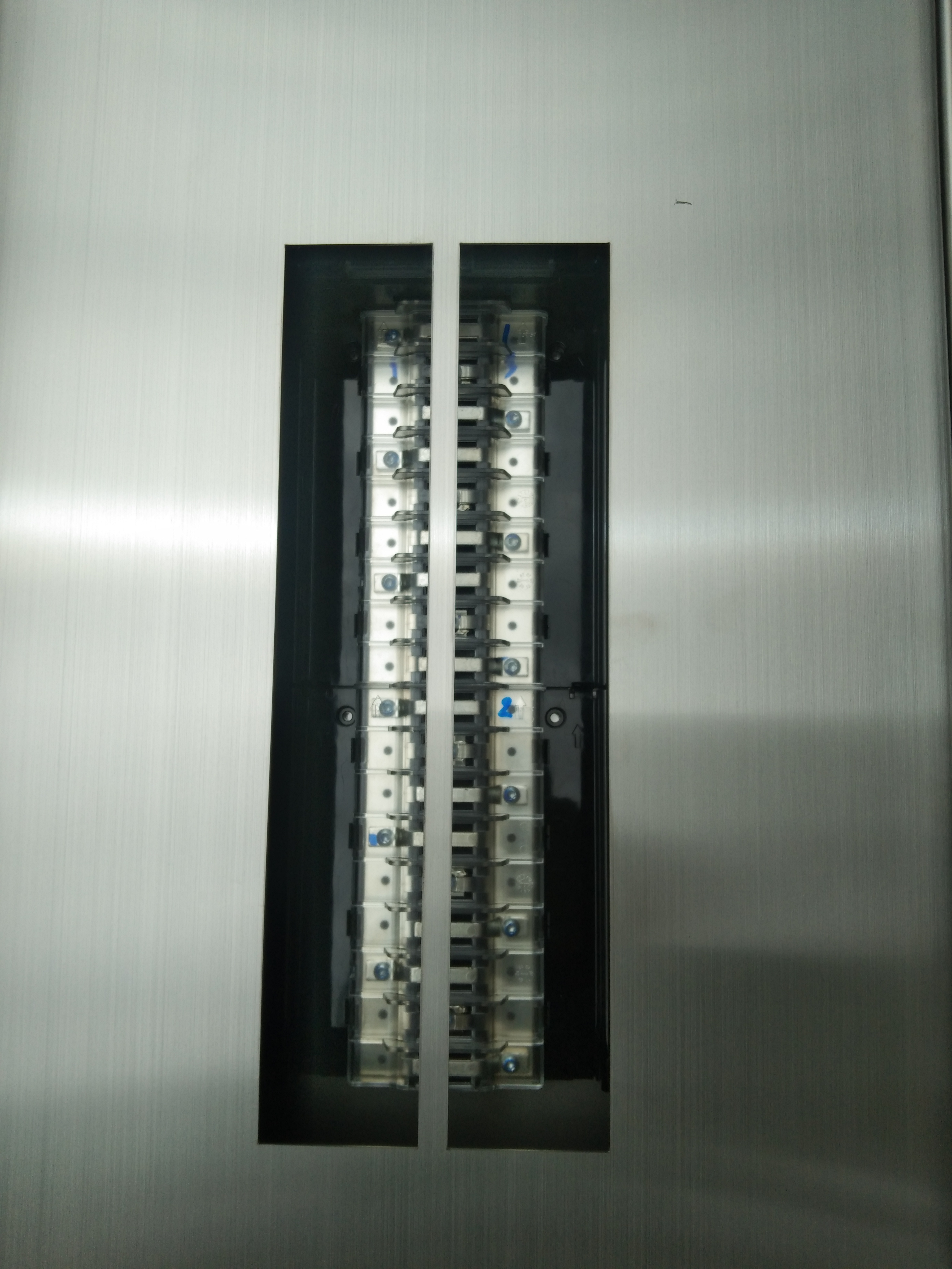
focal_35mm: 30
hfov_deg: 46.8
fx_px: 1100
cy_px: 634
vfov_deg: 60.0
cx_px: 476
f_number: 2.2
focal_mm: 3.65
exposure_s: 1/2113
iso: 50
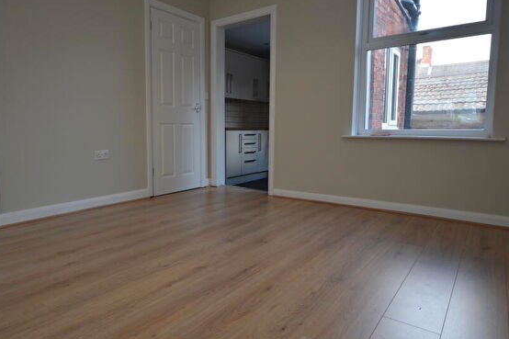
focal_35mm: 25
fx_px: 348
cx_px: 214
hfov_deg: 71.9
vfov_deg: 51.9
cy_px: 158
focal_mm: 13
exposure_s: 1/30
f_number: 4.5
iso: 100
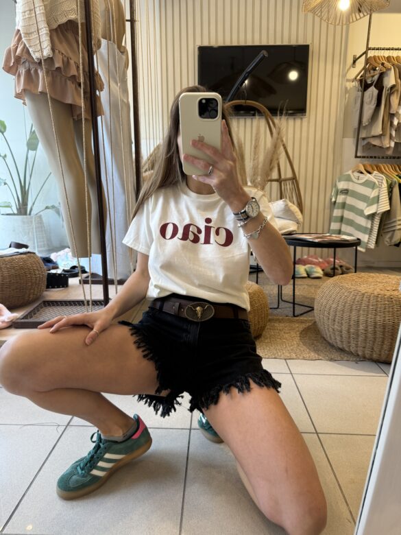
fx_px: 371
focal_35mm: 24
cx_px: 200
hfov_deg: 56.8
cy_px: 268
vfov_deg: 71.6
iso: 160
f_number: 1.78
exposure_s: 1/100
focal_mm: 6.76
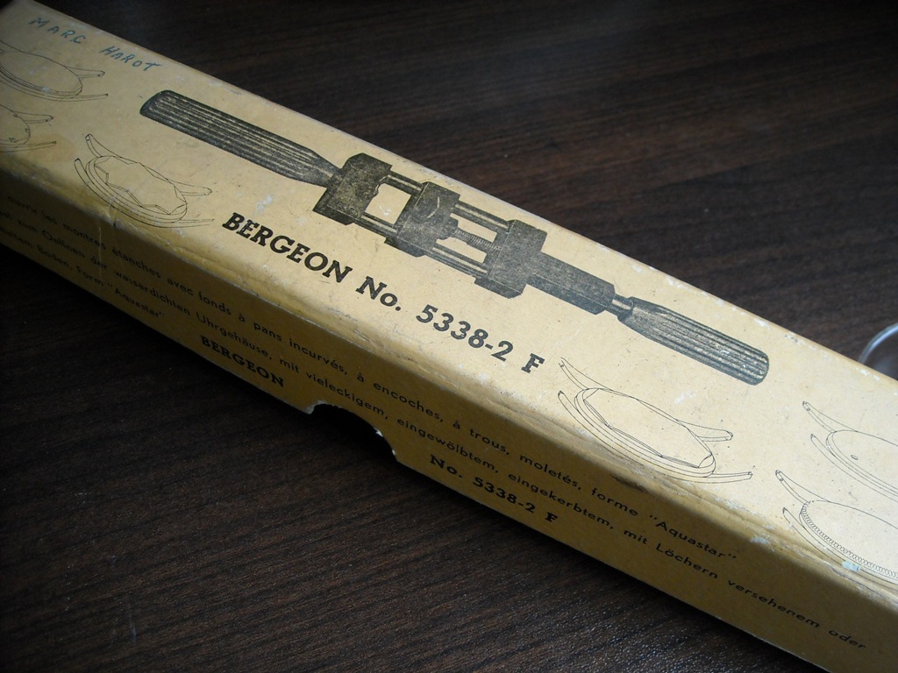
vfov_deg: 40.7
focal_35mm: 35
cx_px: 449
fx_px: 908
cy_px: 336
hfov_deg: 52.6
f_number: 2.8
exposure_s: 1/60
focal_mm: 5.7
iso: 208
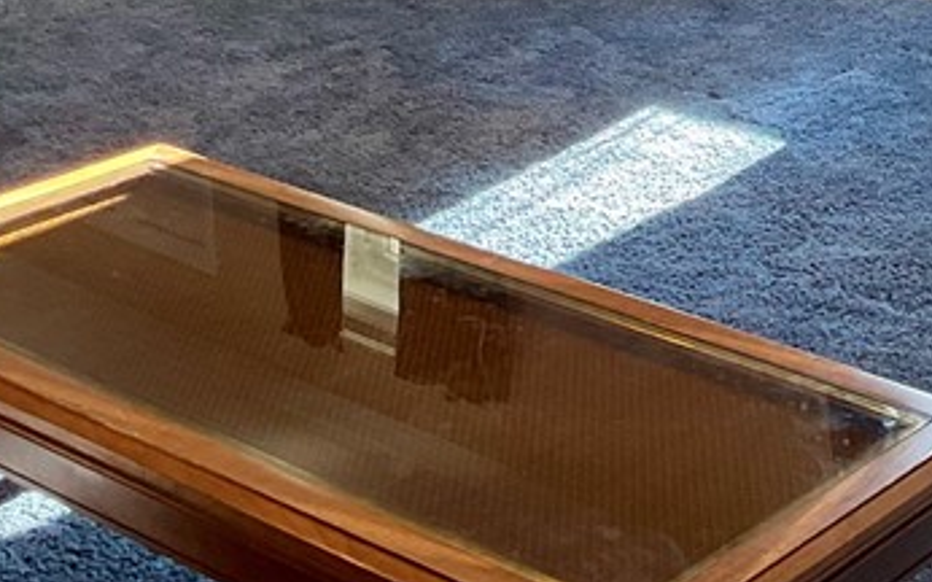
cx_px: 954
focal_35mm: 91
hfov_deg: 21.9
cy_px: -401
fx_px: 2311
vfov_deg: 13.2
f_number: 1.8
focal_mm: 3
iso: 50
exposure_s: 1/60
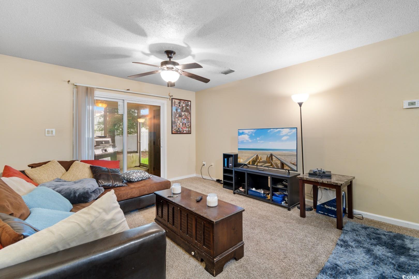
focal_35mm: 15
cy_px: 140
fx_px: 175
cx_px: 210
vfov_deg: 77.3
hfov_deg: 100.4
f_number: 4.5
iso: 100
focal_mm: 10
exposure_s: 1/2
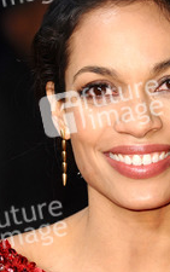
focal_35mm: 448
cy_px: 169
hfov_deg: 2.9
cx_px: 137
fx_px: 3314
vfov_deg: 4.7
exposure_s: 1/200
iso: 320
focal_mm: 165
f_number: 4.5
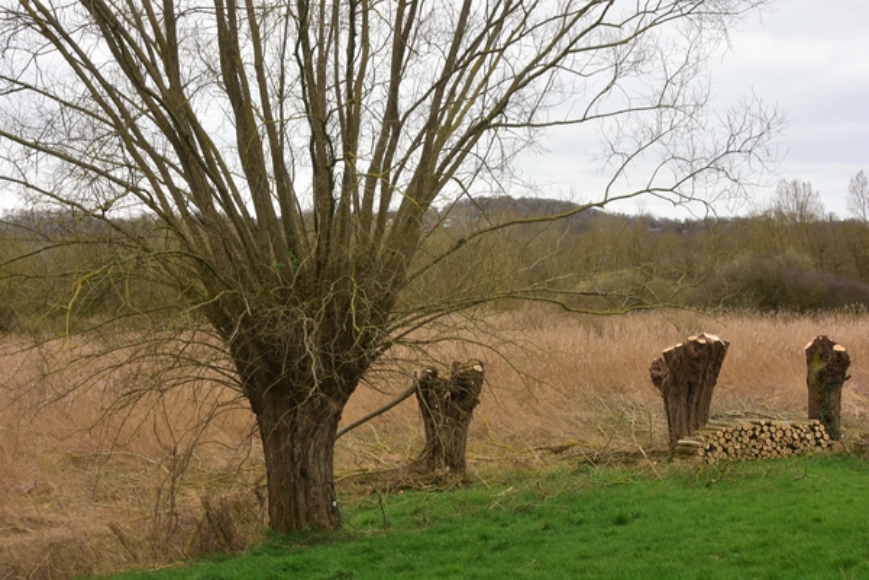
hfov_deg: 41.1
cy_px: 290
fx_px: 1159
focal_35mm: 48
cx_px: 434
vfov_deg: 28.1
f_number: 10
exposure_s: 1/60
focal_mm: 32
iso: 200
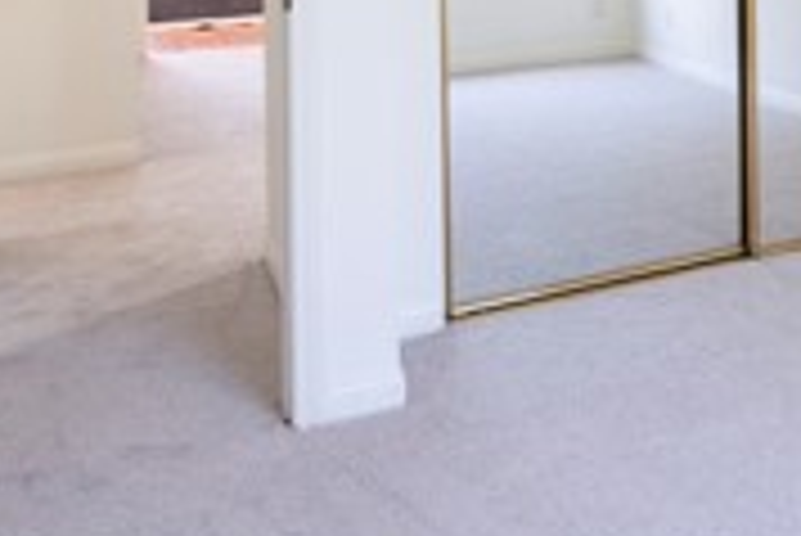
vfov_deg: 22.4
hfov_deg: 31.2
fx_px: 1202
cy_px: -169
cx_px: 954
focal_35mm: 54
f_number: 5.6
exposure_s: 1/20
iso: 400
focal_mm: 15
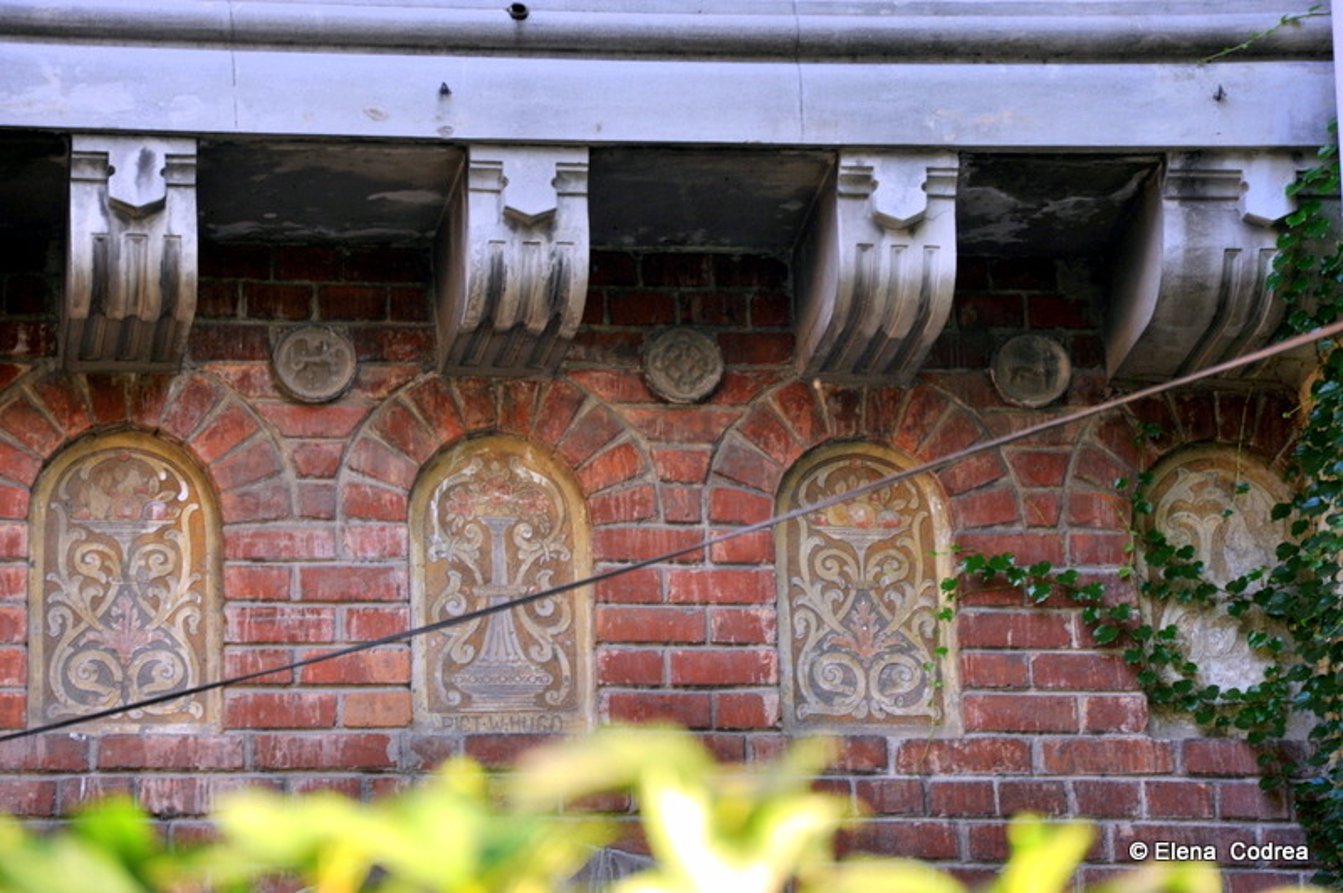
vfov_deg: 8.7
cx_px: 672
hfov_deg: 13.1
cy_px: 446
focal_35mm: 158
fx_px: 5871
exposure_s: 1/45
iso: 200
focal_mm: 105
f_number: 5.6
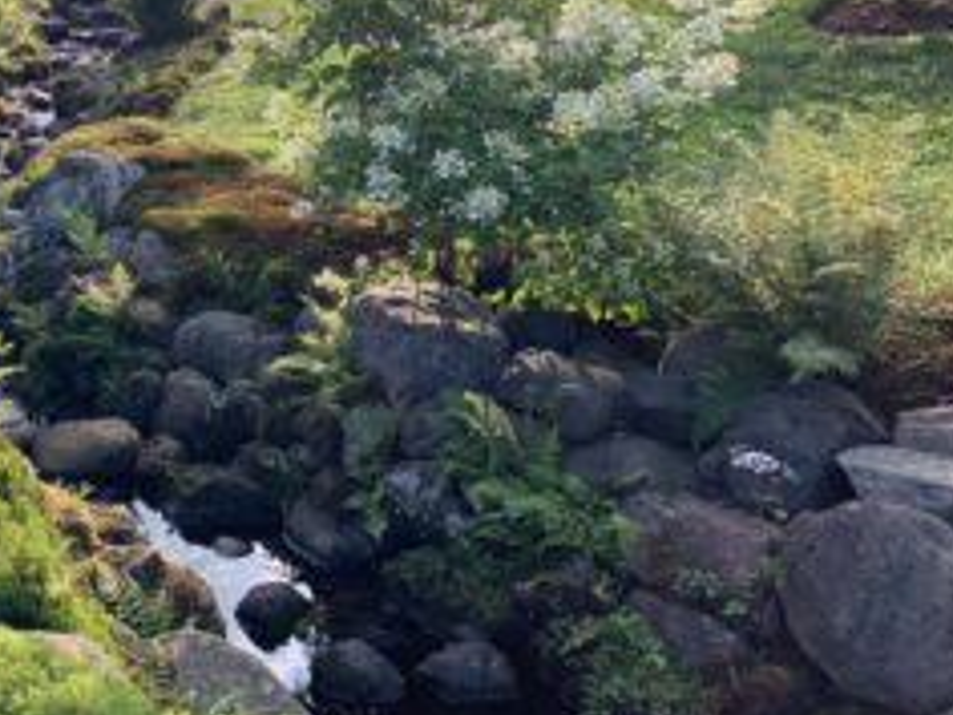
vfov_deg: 28.4
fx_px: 1377
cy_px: 125
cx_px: 87
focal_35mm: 50
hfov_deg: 35.8
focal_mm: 4.25
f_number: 1.8
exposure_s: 1/265
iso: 25
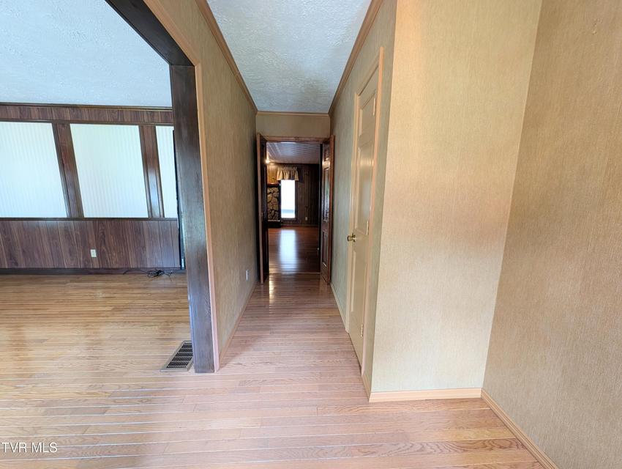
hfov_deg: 110.5
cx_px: 311
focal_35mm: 12
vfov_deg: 94.6
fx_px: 216
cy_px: 234
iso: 140
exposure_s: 1/40
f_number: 1.95
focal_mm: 2.23
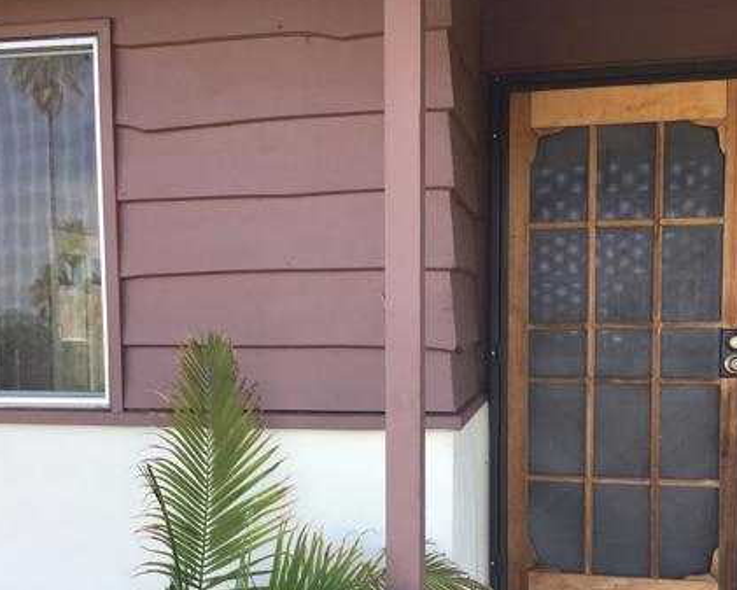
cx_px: 354
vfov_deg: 32.6
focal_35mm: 46
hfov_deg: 40.3
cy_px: 380
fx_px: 1004
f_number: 2.4
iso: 25
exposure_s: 1/129
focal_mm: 3.3
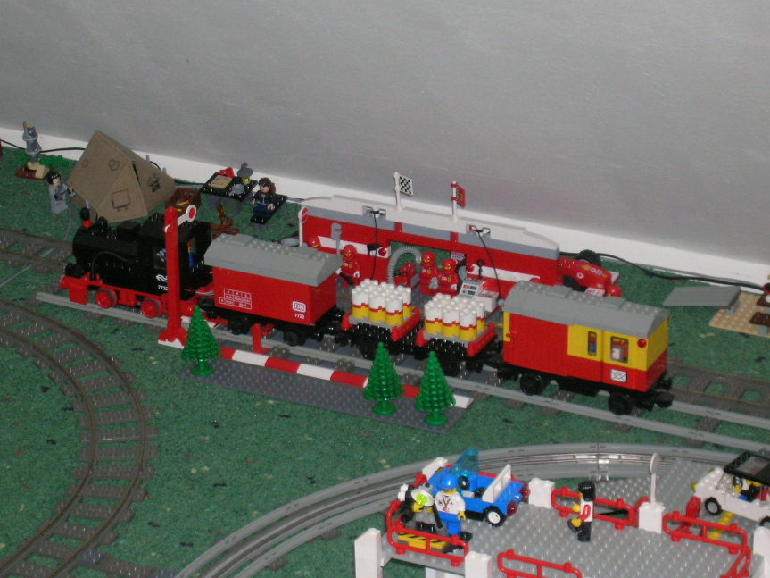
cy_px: 247
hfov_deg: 16.3
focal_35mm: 121
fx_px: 2691
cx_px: 371
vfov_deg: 12.2
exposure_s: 1/60.1
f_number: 4.9
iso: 165
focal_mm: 17.1
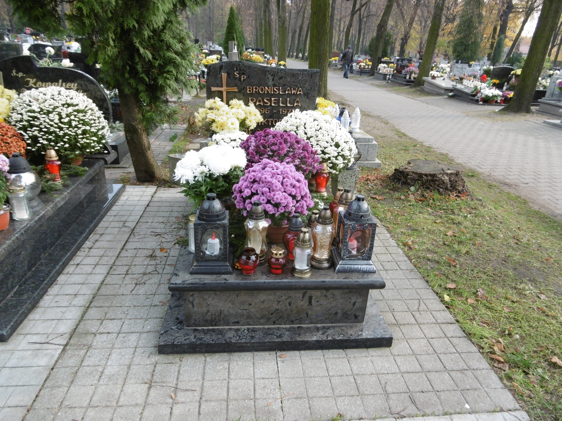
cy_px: 210
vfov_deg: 56.8
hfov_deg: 71.6
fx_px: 390
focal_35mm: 24
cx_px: 281
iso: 100
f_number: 3.1
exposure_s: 1/160
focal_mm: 4.3
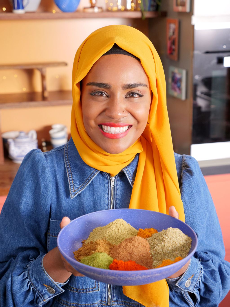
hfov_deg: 24.4
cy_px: 154
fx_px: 531
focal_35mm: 60
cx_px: 115
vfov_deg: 32.2
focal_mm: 30
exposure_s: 1/250
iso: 800
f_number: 3.2
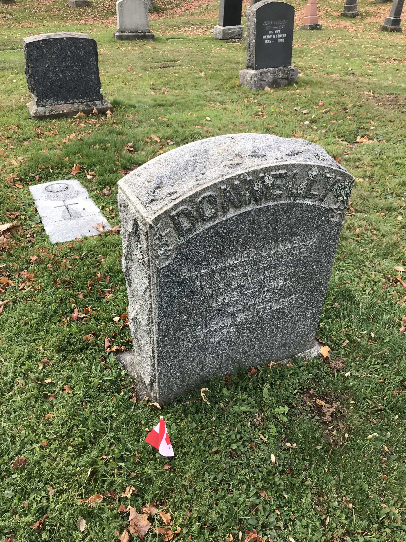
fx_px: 438
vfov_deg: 63.4
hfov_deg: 49.7
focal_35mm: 28
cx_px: 203
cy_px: 271
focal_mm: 3.99
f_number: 1.8
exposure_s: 1/341
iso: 20
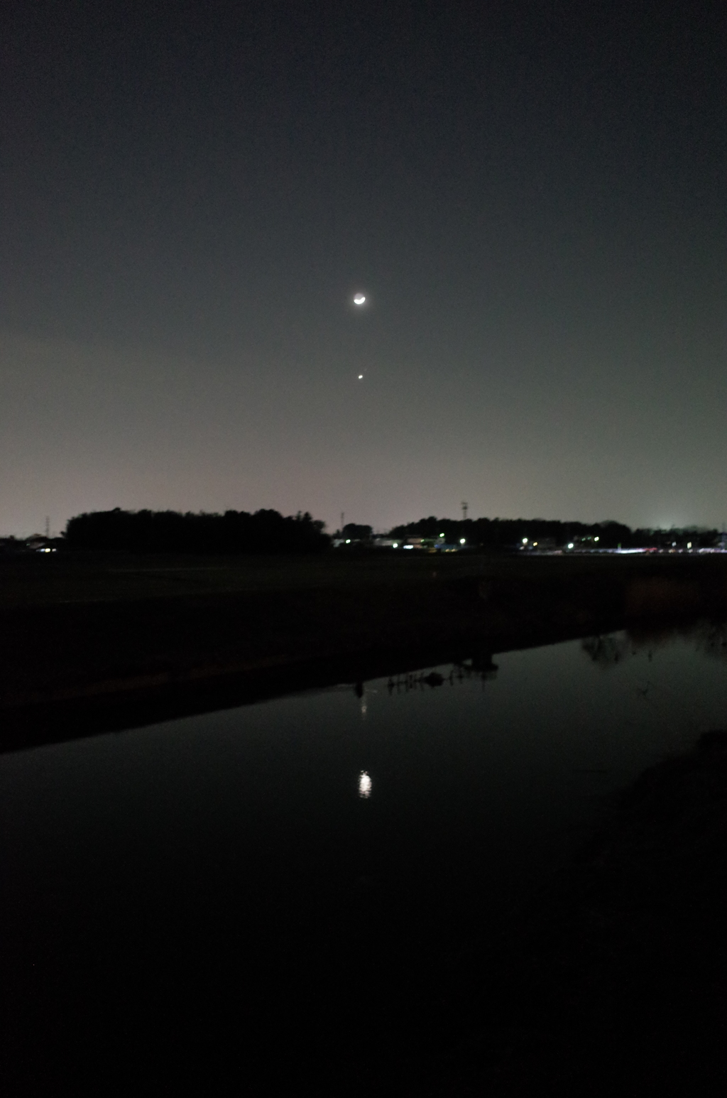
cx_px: 364
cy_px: 549
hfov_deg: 46.2
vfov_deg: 65.6
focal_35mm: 28
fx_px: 852
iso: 3200
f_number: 2.8
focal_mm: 18.3
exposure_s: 1/2
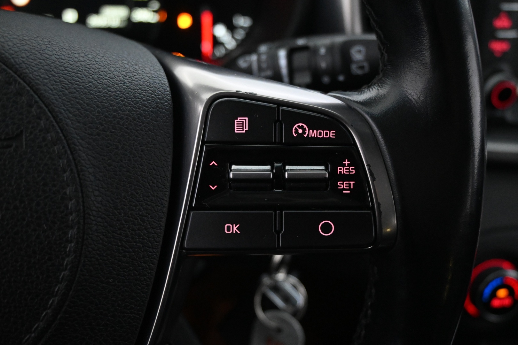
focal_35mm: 34
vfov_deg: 39.1
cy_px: 172
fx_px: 486
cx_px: 259
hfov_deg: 56.1
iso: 6400
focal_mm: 22.5
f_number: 4
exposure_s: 1/40
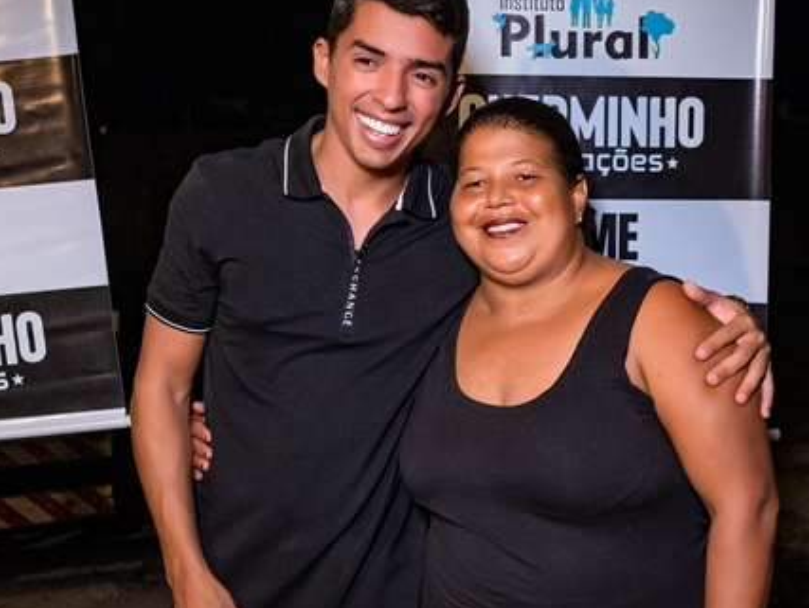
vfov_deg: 24.4
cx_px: 511
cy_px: 330
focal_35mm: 60
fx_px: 1403
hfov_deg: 32.0
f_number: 2.8
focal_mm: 24
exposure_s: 1/400
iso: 2500
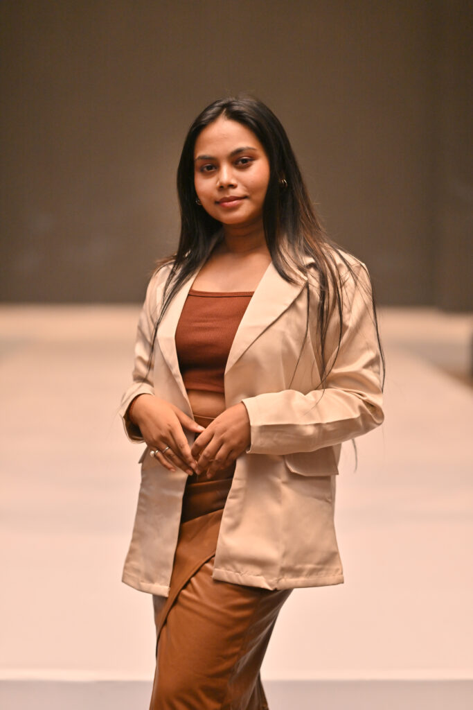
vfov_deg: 23.9
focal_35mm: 85
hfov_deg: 16.1
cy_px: 355
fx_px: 1675
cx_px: 236
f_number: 1.8
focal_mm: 85
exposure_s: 1/200
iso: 400
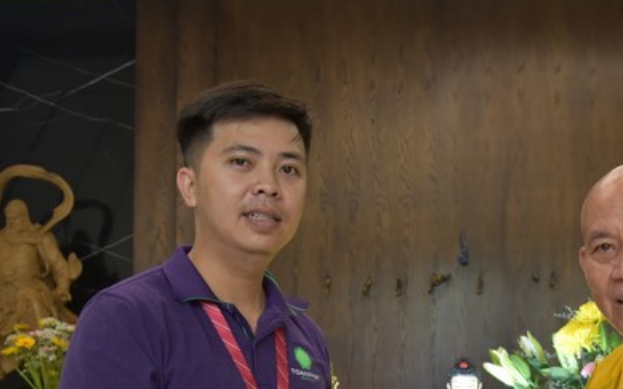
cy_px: 343
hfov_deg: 34.5
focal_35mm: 58
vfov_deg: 21.9
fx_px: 985
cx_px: 452
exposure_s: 1/160
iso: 1600
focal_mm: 34
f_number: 6.3
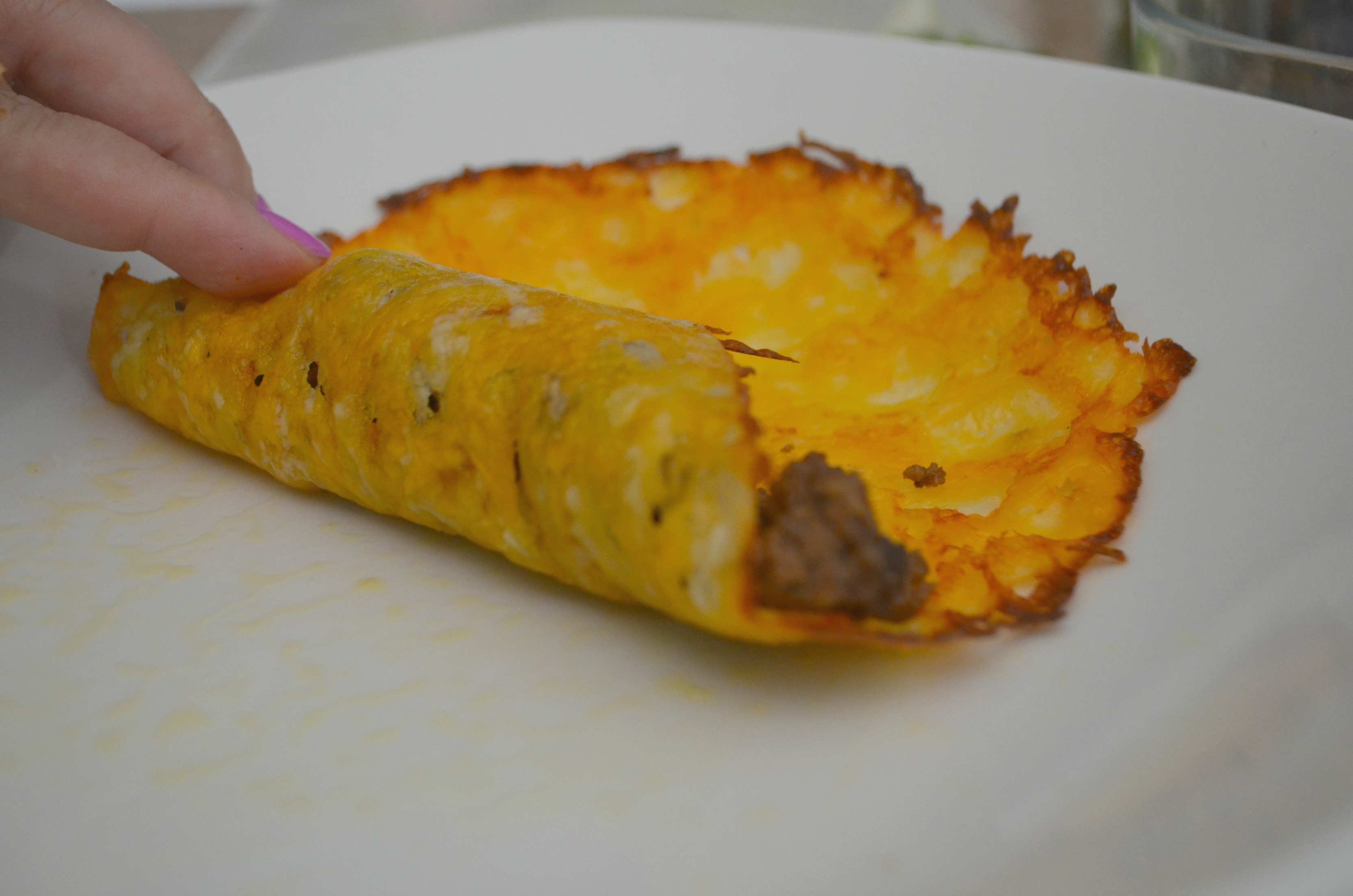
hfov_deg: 41.2
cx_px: 676
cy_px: 448
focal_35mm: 48
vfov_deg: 28.0
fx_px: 1800
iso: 800
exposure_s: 1/40
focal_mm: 32
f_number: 4.8
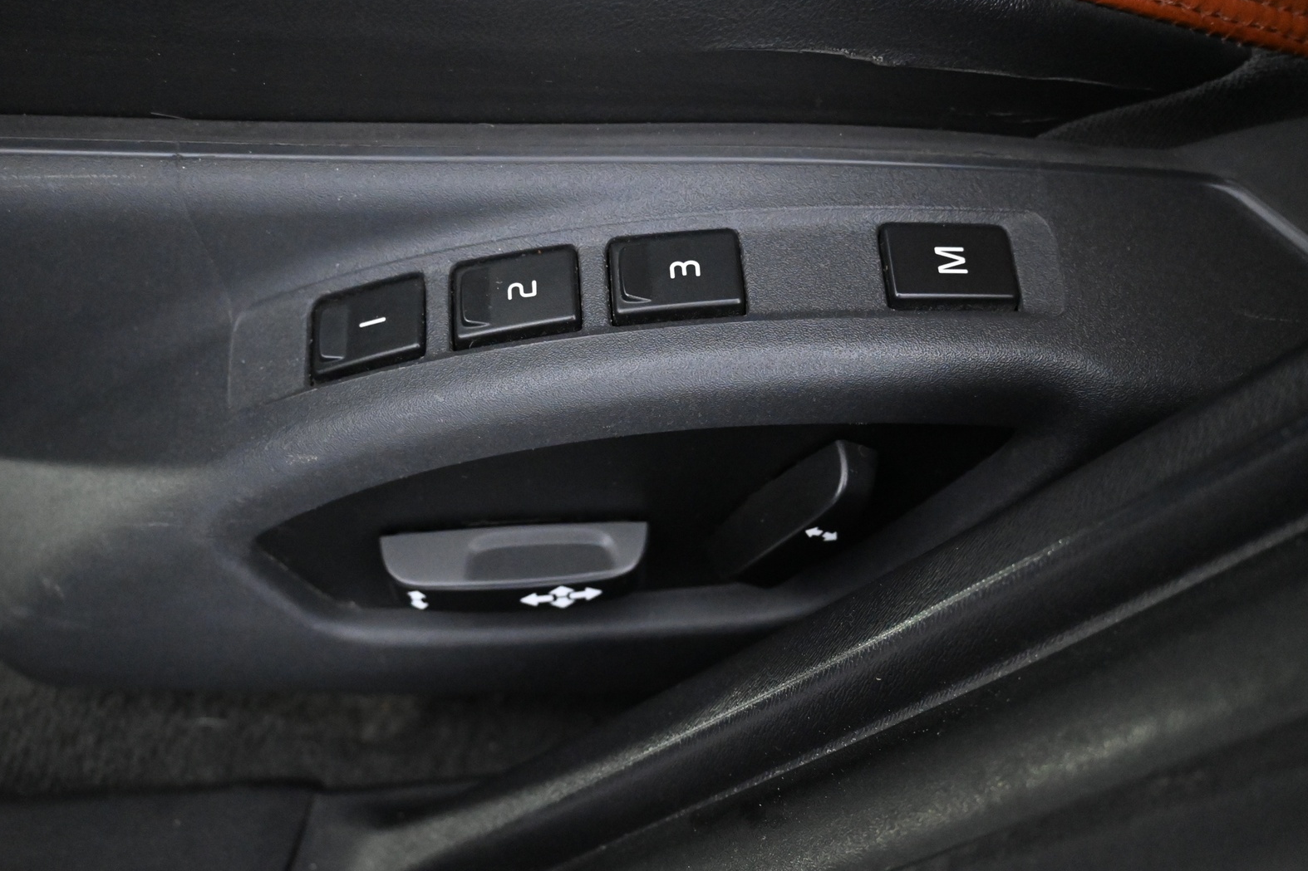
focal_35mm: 36
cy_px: 429
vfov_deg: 37.3
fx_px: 1290
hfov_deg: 53.8
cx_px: 653
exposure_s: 1/40
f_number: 4.2
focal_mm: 23
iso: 7200
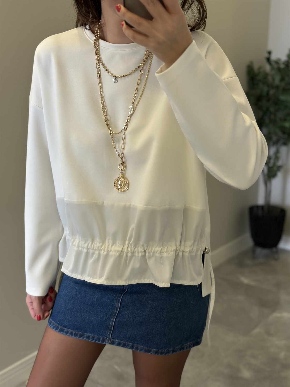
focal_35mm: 48
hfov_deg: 30.3
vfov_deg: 39.7
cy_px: 194
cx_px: 145
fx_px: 536
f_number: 1.78
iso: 100
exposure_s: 1/100
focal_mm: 6.86
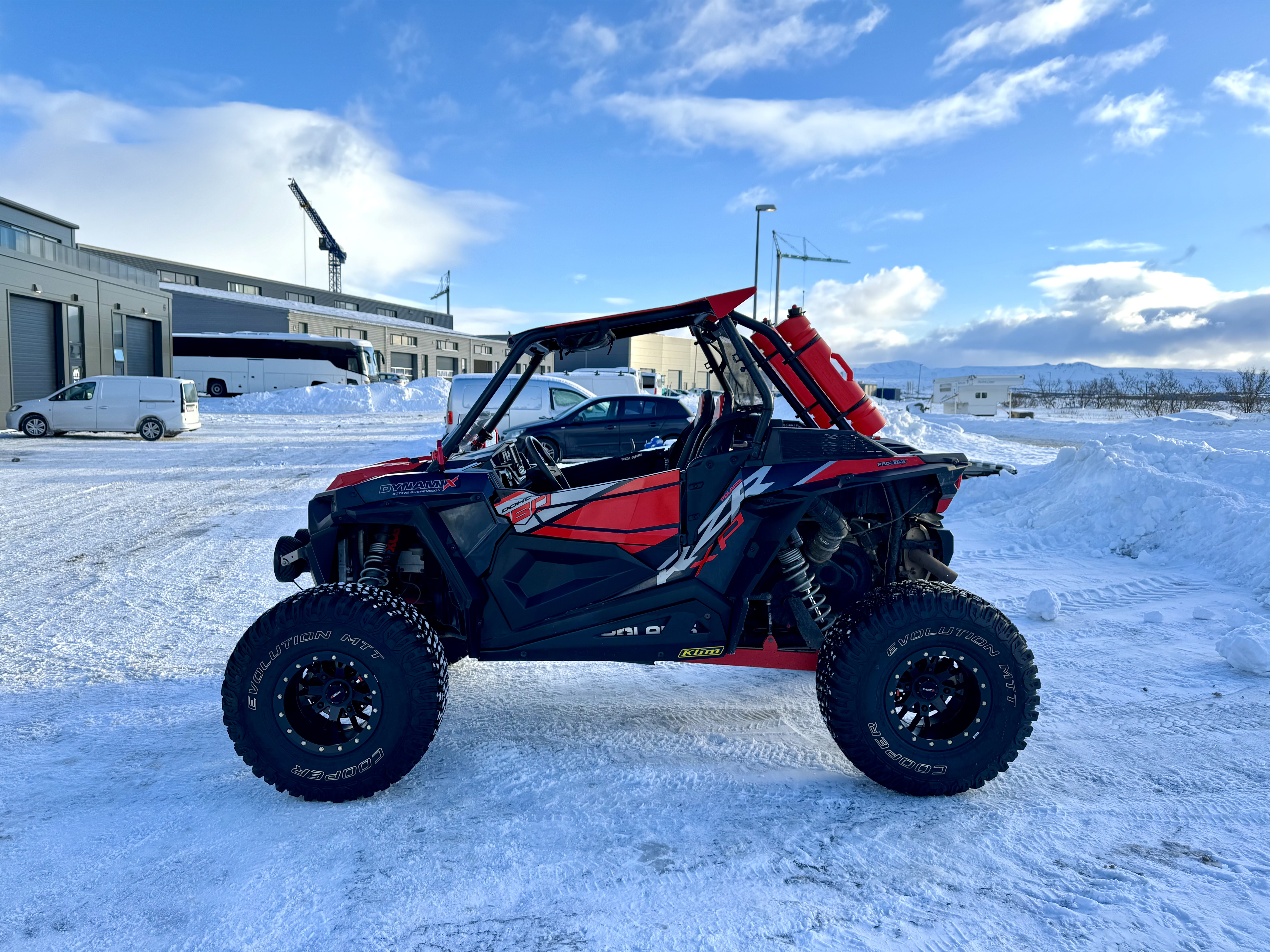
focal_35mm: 24
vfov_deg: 56.8
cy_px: 476
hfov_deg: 71.6
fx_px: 881
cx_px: 635
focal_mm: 6.86
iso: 80
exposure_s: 1/812
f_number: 1.78
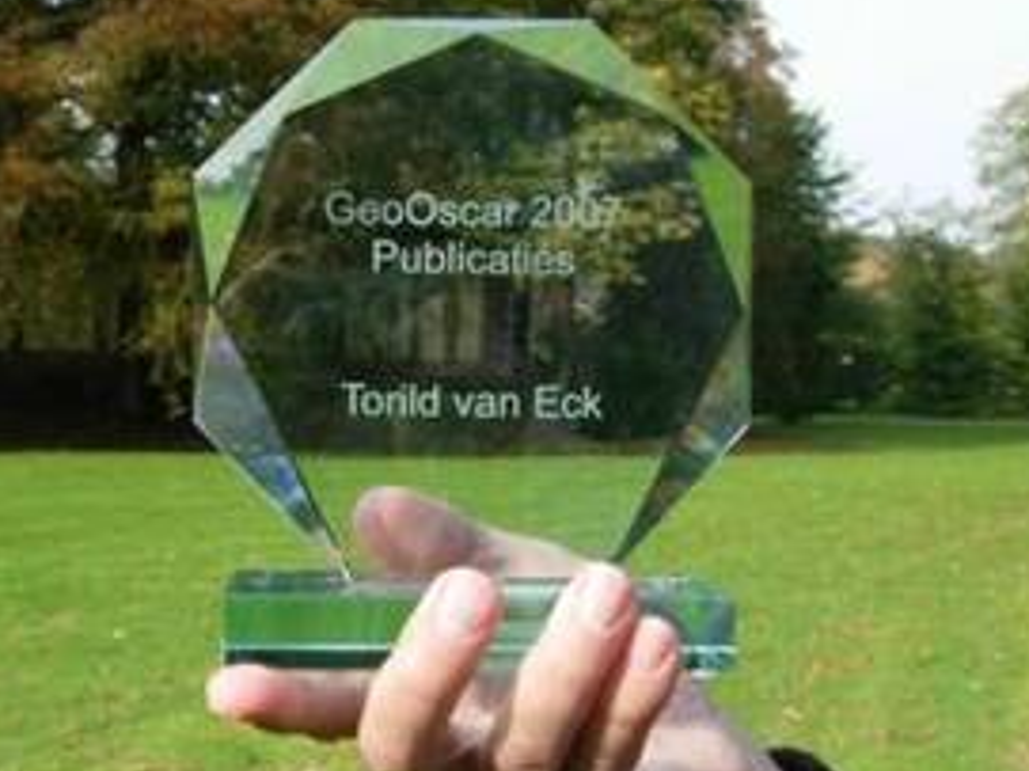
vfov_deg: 21.3
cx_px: 458
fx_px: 2050
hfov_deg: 28.2
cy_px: 433
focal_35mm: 69
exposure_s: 1/157
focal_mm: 10.1
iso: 50
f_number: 4.9
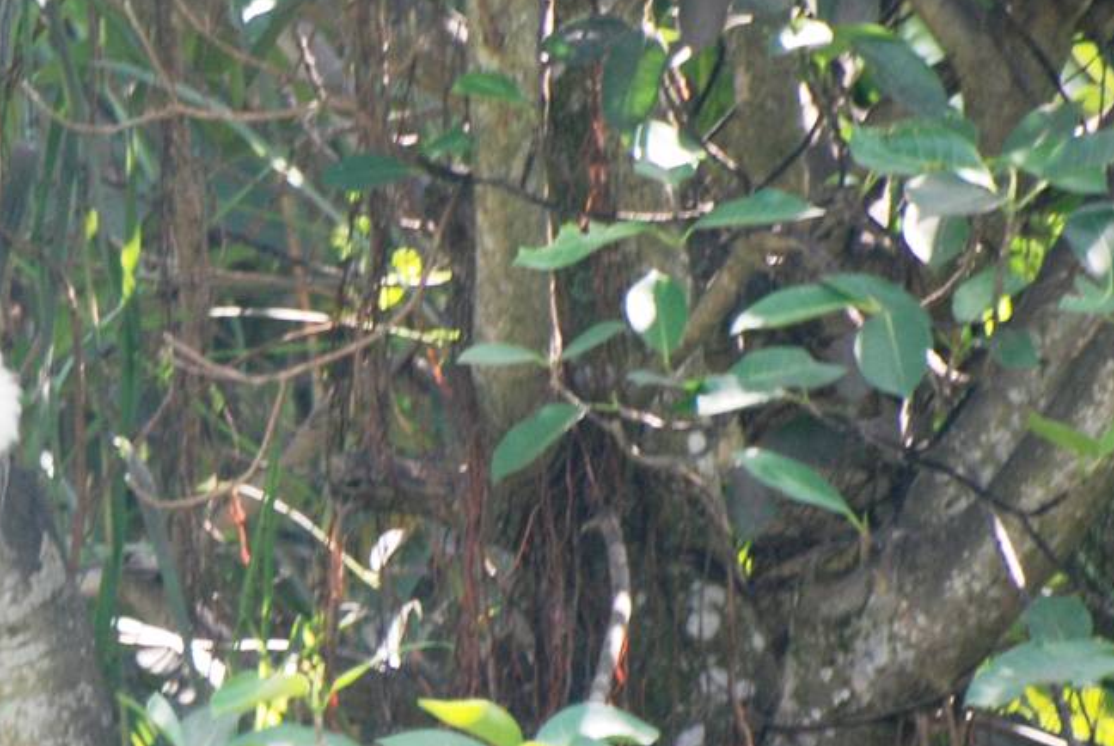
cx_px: -153
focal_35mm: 1111
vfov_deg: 1.2
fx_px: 34426
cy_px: 554
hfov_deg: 1.9
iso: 400
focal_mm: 300
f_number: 5.6
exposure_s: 1/125
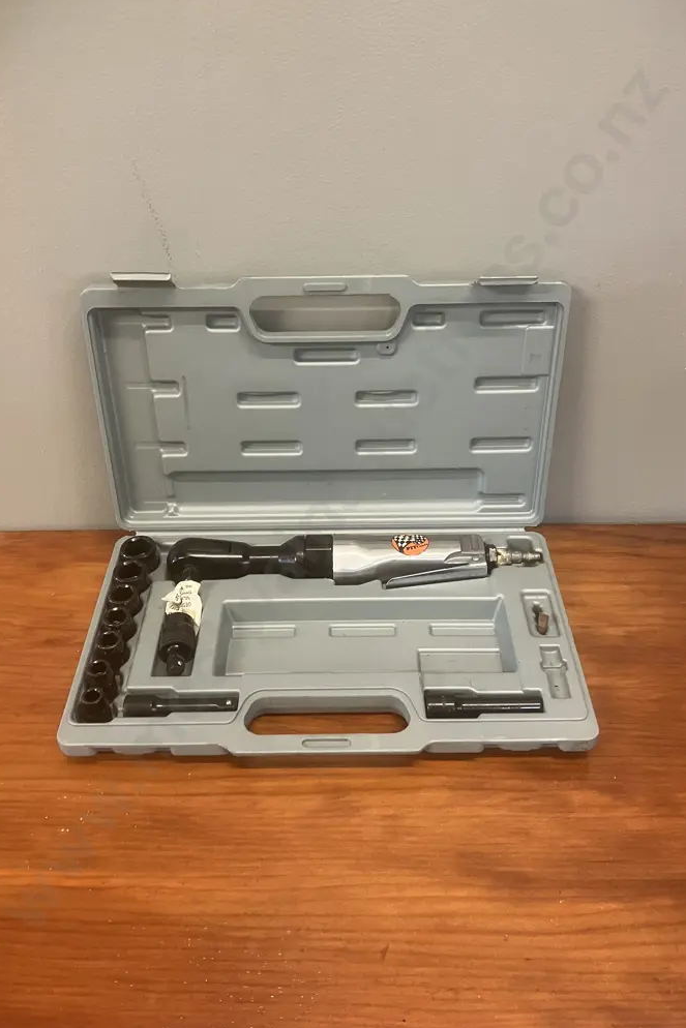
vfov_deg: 61.9
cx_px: 336
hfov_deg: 43.6
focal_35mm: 30
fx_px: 857
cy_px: 502
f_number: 1.8
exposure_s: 1/50
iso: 200
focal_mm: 3.99
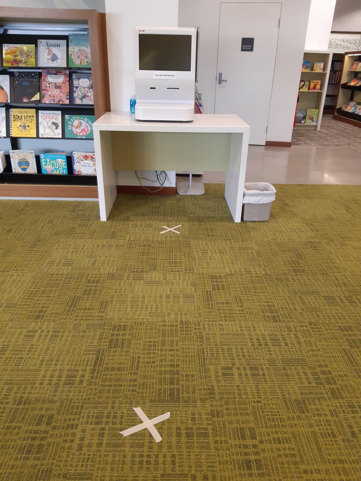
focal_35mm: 26
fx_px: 361
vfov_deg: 67.3
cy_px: 240
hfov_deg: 53.1
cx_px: 180
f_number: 1.7
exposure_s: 1/60
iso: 200
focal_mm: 3.92
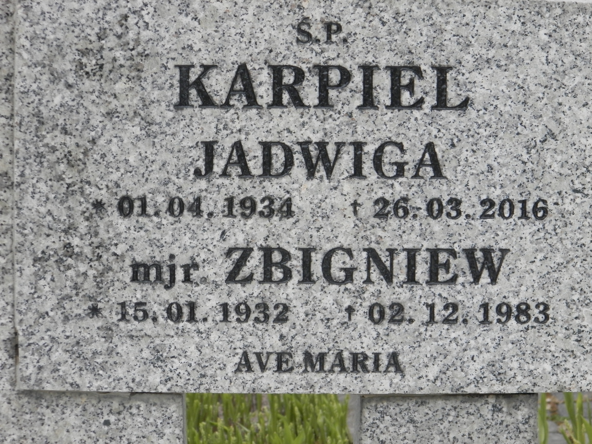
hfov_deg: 8.8
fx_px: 3831
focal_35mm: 224
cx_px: 296
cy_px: 222
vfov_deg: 6.6
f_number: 5.4
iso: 200
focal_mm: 40
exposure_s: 1/160
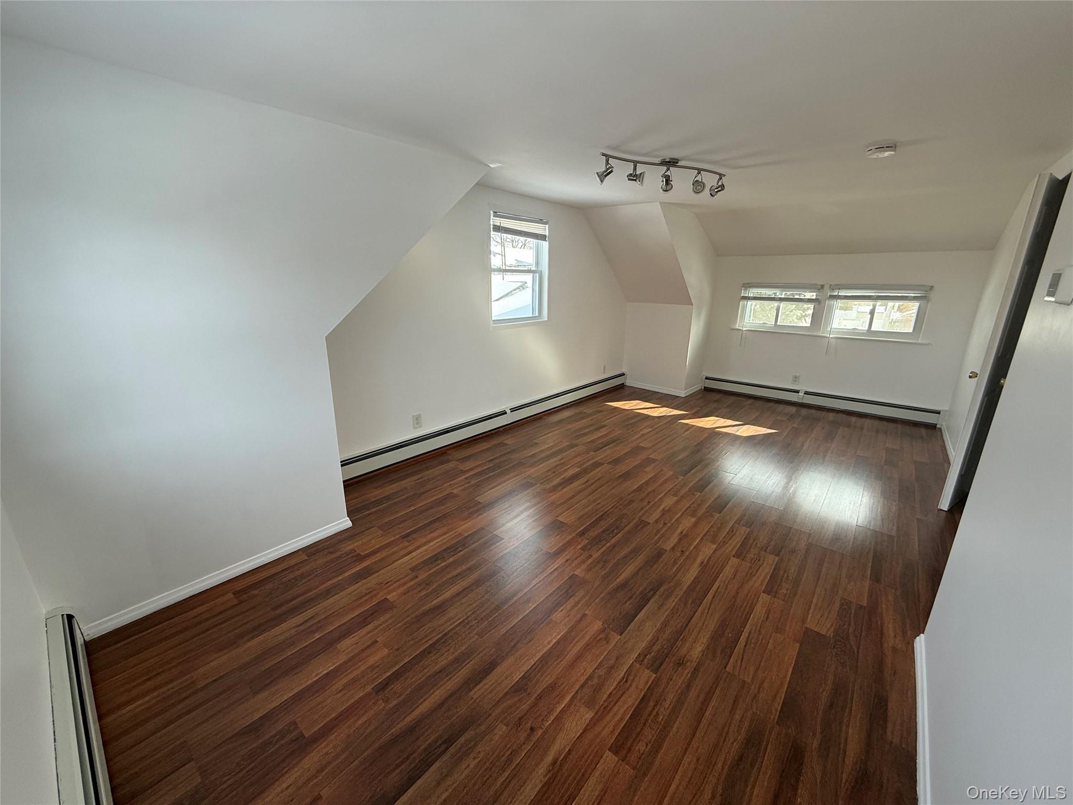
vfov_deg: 85.7
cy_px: 402
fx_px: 434
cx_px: 536
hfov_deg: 102.1
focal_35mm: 14
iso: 64
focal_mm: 2.22
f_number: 2.2
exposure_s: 1/99
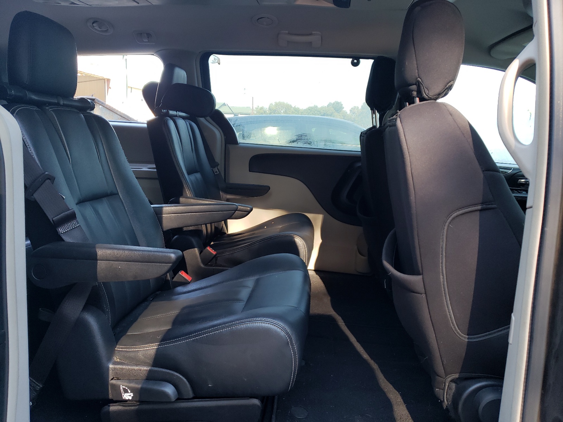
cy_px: 211
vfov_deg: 53.1
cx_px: 282
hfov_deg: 67.3
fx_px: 423
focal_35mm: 26
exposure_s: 1/120
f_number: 1.5
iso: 59
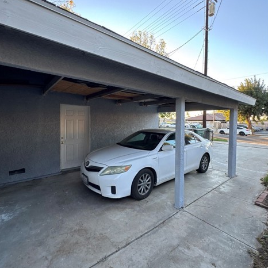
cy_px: 127
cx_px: 133
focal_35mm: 17
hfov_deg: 84.0
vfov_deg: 83.9
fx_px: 149
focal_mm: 2.22
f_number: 2.2
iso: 100
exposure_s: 1/99
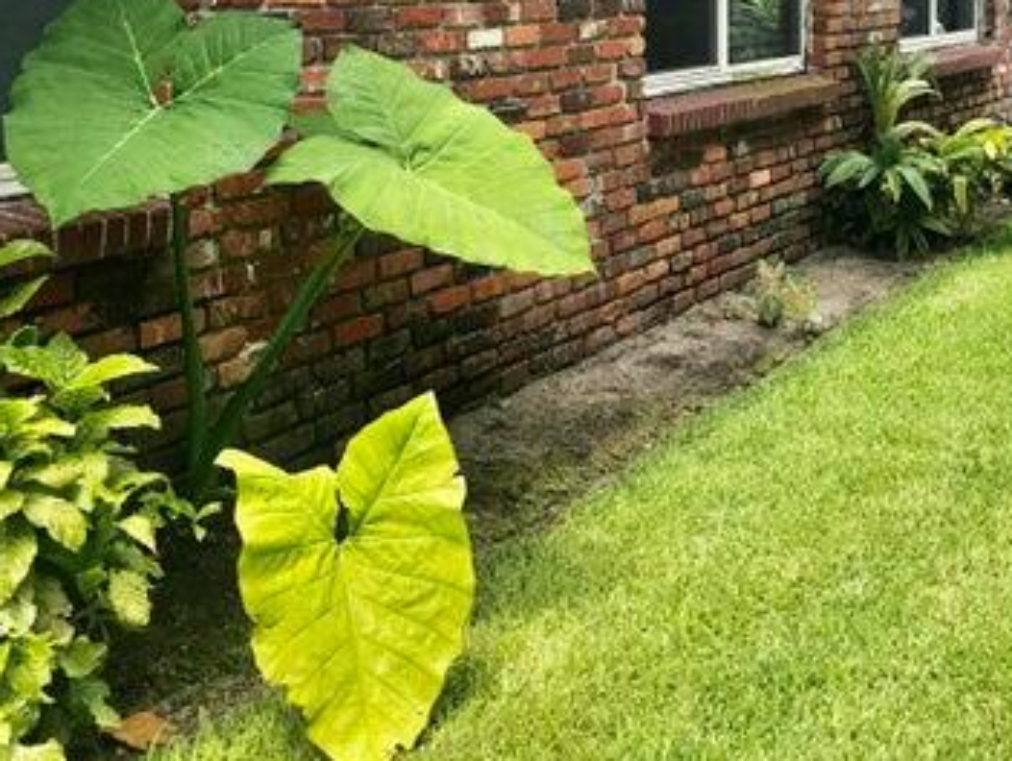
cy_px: 118
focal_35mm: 51
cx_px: 634
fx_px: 1493
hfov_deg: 37.2
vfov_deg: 27.8
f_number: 1.8
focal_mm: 3.99
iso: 20
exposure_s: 1/550
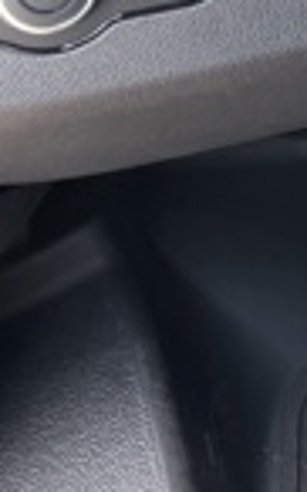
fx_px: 2025
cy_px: -222
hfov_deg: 7.8
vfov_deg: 13.2
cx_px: 820
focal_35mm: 151
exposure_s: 1/177
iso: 32
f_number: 1.6
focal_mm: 4.2
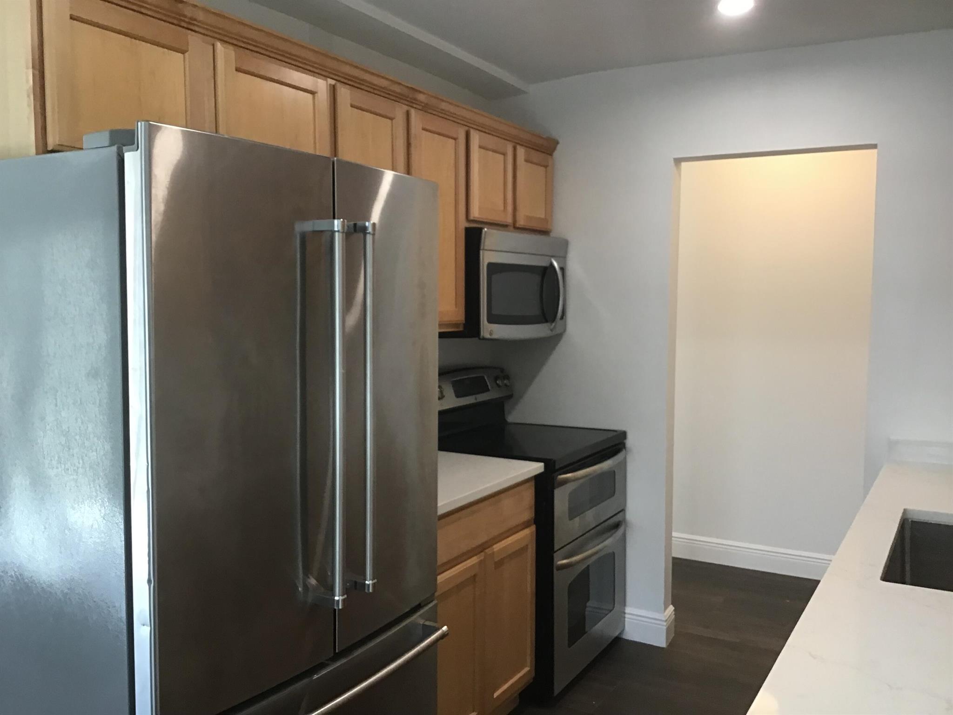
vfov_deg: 45.4
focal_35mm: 31
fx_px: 853
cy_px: 358
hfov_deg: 58.4
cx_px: 476
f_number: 2.4
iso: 80
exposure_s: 1/30
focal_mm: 3.3
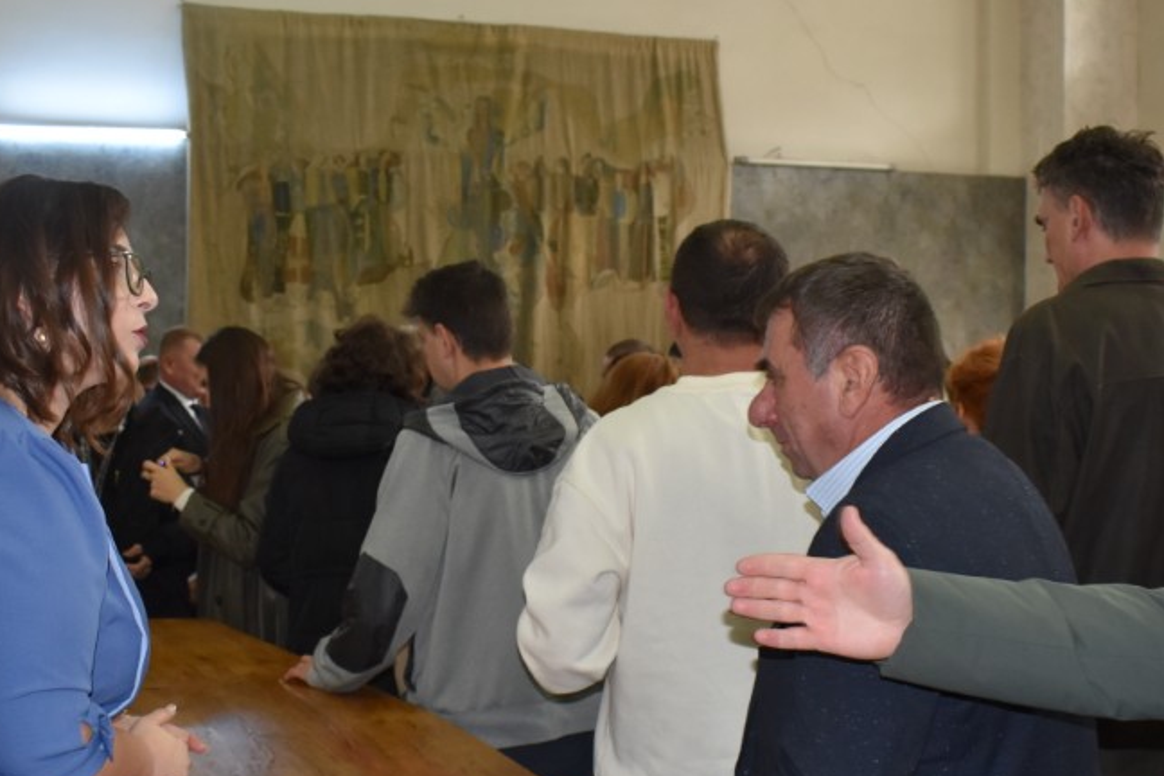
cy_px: 541
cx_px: 591
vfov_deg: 27.8
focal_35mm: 48
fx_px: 1552
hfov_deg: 41.1
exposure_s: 1/80
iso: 800
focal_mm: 18
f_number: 4.5
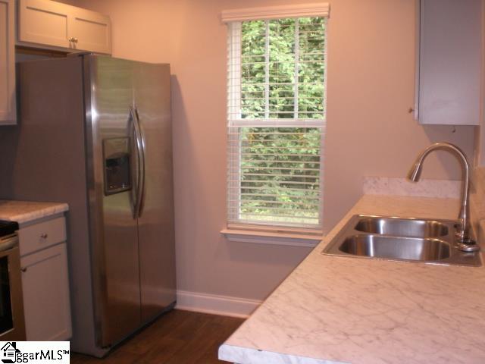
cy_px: 182
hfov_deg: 49.0
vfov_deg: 37.7
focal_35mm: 38
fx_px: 532
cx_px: 242
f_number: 3.1
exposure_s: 1/60
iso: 200
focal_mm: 6.3
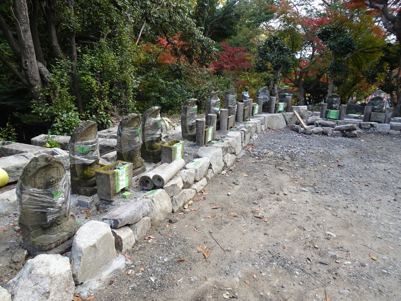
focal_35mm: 24
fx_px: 278
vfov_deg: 56.8
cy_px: 150
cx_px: 200
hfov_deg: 71.6
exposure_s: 1/50
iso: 80
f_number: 3.5
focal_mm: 4.28
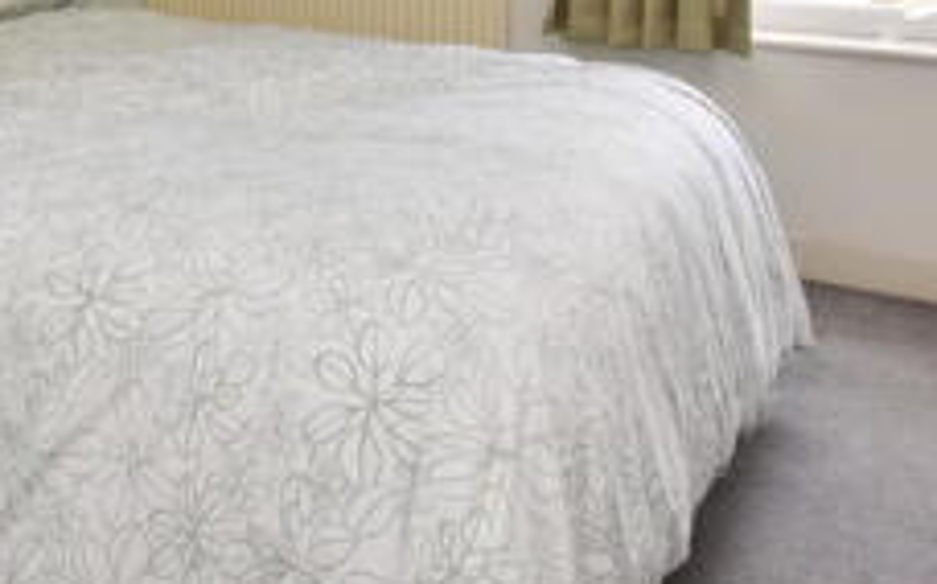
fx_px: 1122
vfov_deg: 26.2
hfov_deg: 43.1
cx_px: 179
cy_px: -105
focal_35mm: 44
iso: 400
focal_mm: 10
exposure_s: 1/200
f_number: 5
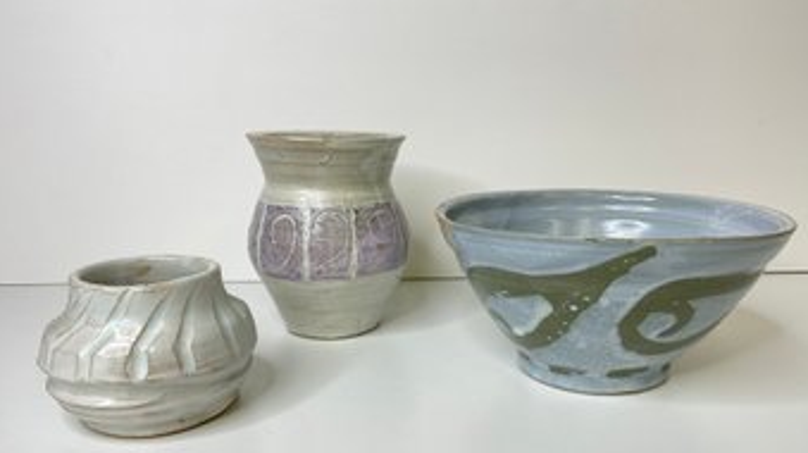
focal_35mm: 32
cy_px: 283
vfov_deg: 36.4
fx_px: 685
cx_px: 404
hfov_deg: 61.1
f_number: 1.8
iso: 25
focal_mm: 3
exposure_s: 1/120
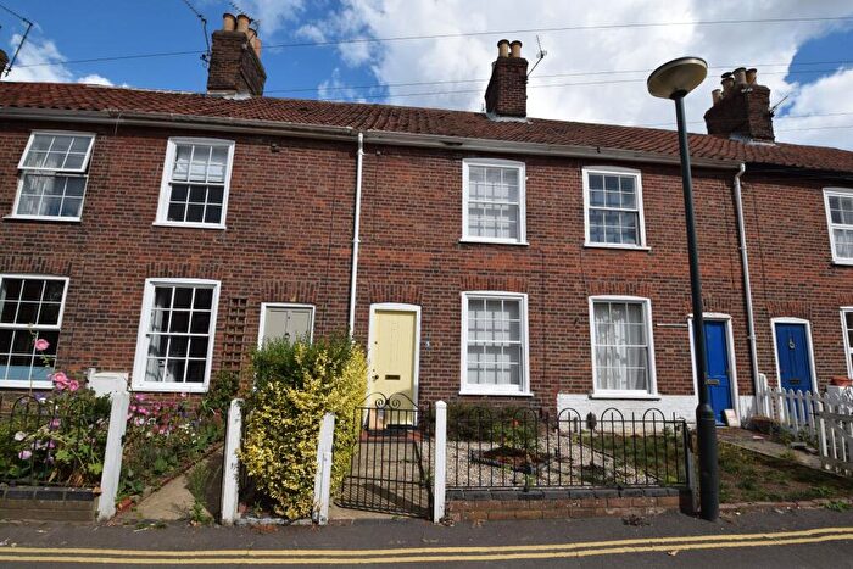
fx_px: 355
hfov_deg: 100.4
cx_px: 426
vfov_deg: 77.4
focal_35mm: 15
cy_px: 284
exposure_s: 1/400
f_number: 10
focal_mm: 10
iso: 200
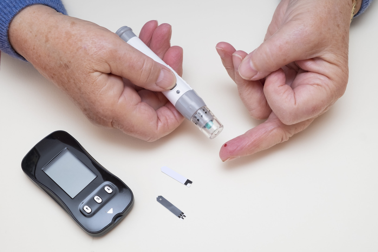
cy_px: 126
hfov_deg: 30.1
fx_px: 703
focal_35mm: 67
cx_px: 189
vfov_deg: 20.3
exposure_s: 1/180
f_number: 8
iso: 400
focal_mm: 44.4
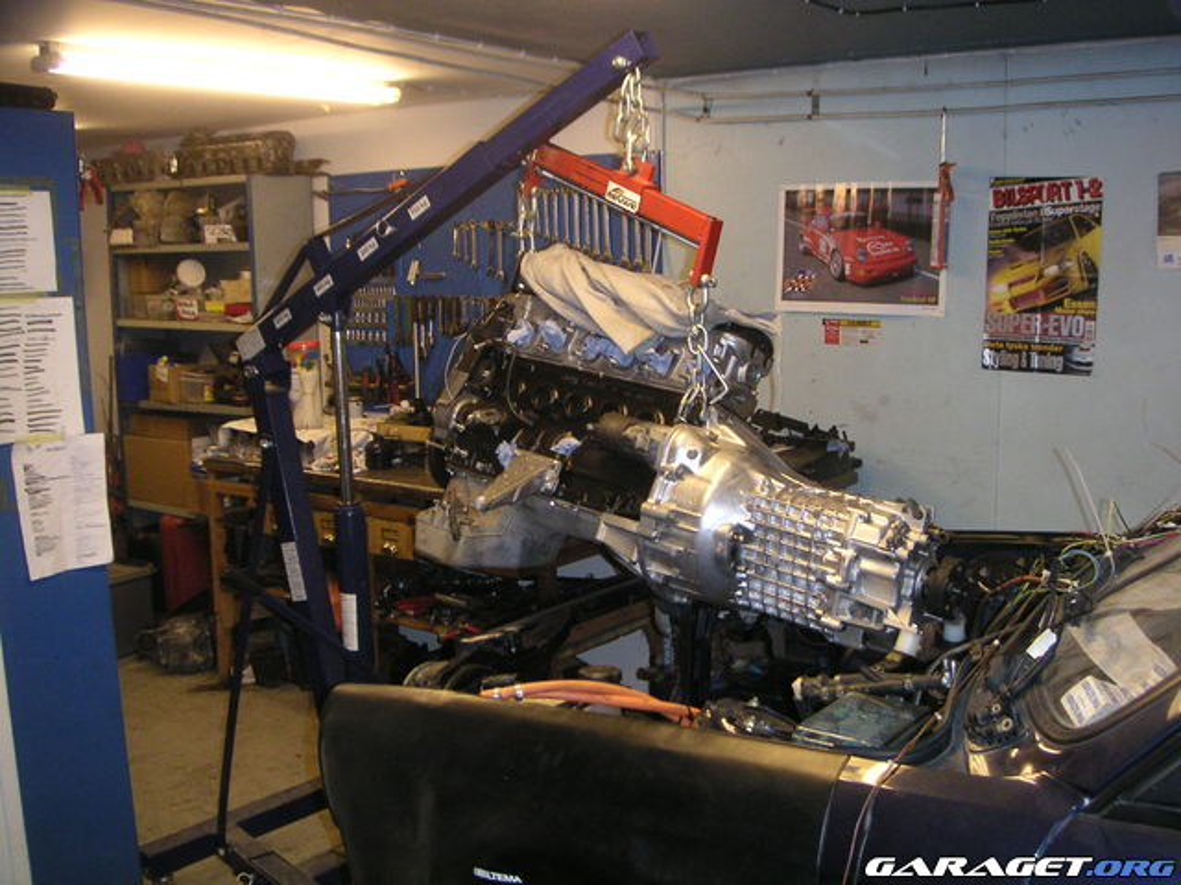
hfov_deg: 50.1
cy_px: 442
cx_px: 590
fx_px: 1262
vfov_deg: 38.7
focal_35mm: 37
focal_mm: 5.7
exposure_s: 1/45
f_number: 2.8
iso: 160
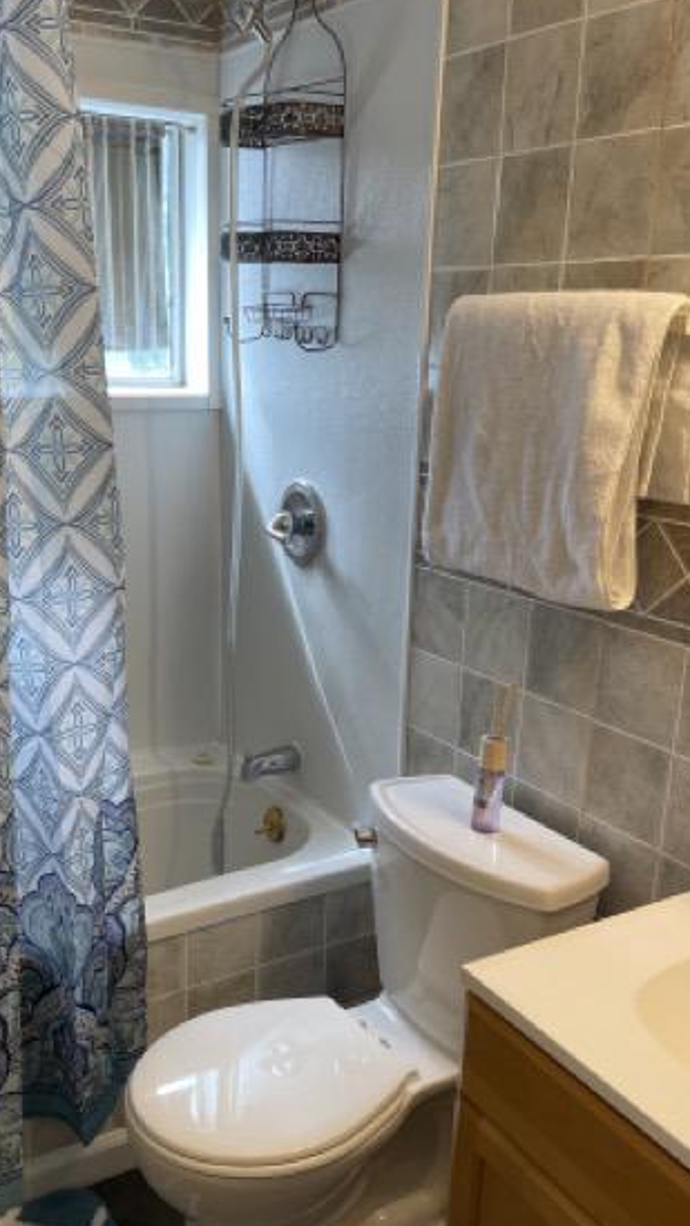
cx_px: 272
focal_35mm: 33
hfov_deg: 35.5
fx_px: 1073
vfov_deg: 59.3
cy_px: 683
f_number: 1.6
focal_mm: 5.1
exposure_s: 1/120
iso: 64
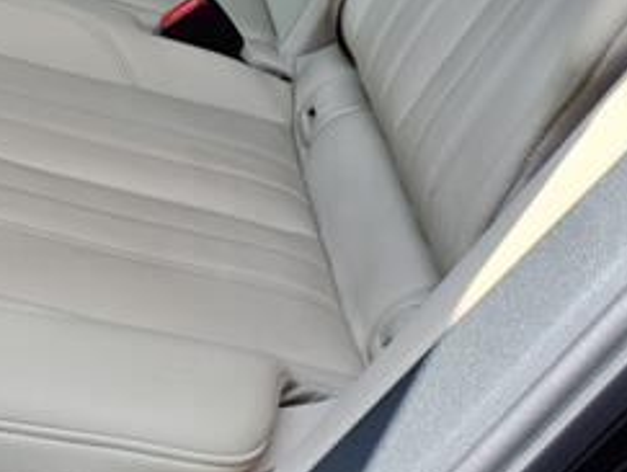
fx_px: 1288
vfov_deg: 20.1
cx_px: 28
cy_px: -5
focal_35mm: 71
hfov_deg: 26.2
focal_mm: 3.58
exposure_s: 1/455
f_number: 1.9
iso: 40
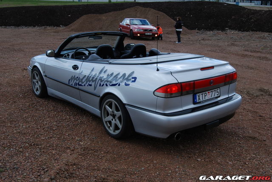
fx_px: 295
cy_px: 91
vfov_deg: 34.3
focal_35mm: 39
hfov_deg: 49.5
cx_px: 136
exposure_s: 1/50
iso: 100
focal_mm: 26
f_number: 13
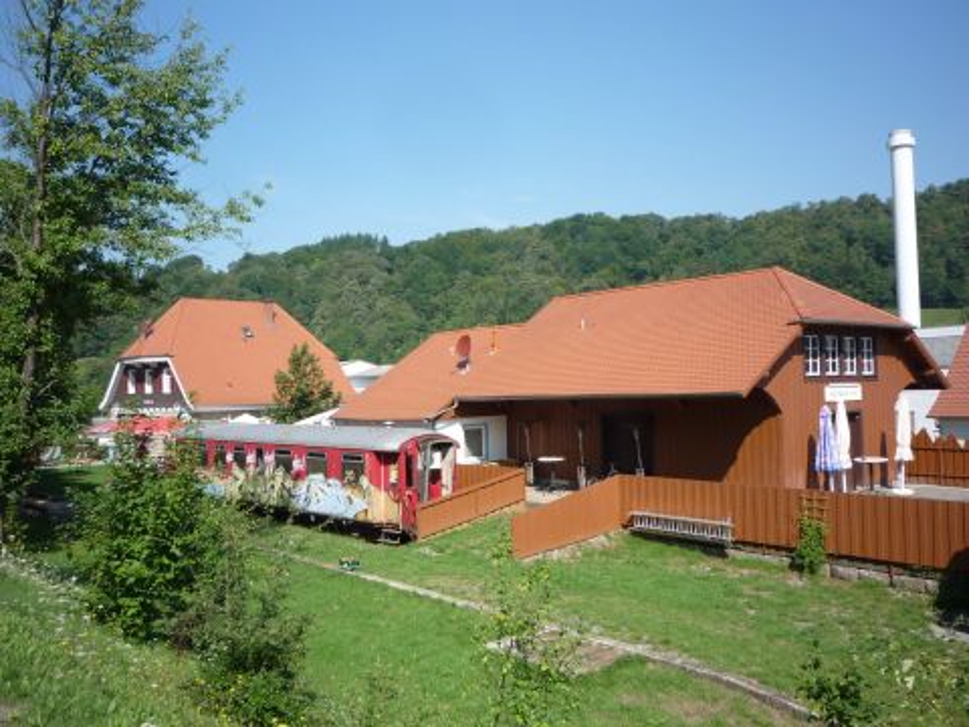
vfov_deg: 44.2
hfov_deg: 56.8
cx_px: 484
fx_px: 896
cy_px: 364
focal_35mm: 32
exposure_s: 1/400
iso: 100
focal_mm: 5.2
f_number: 4.5
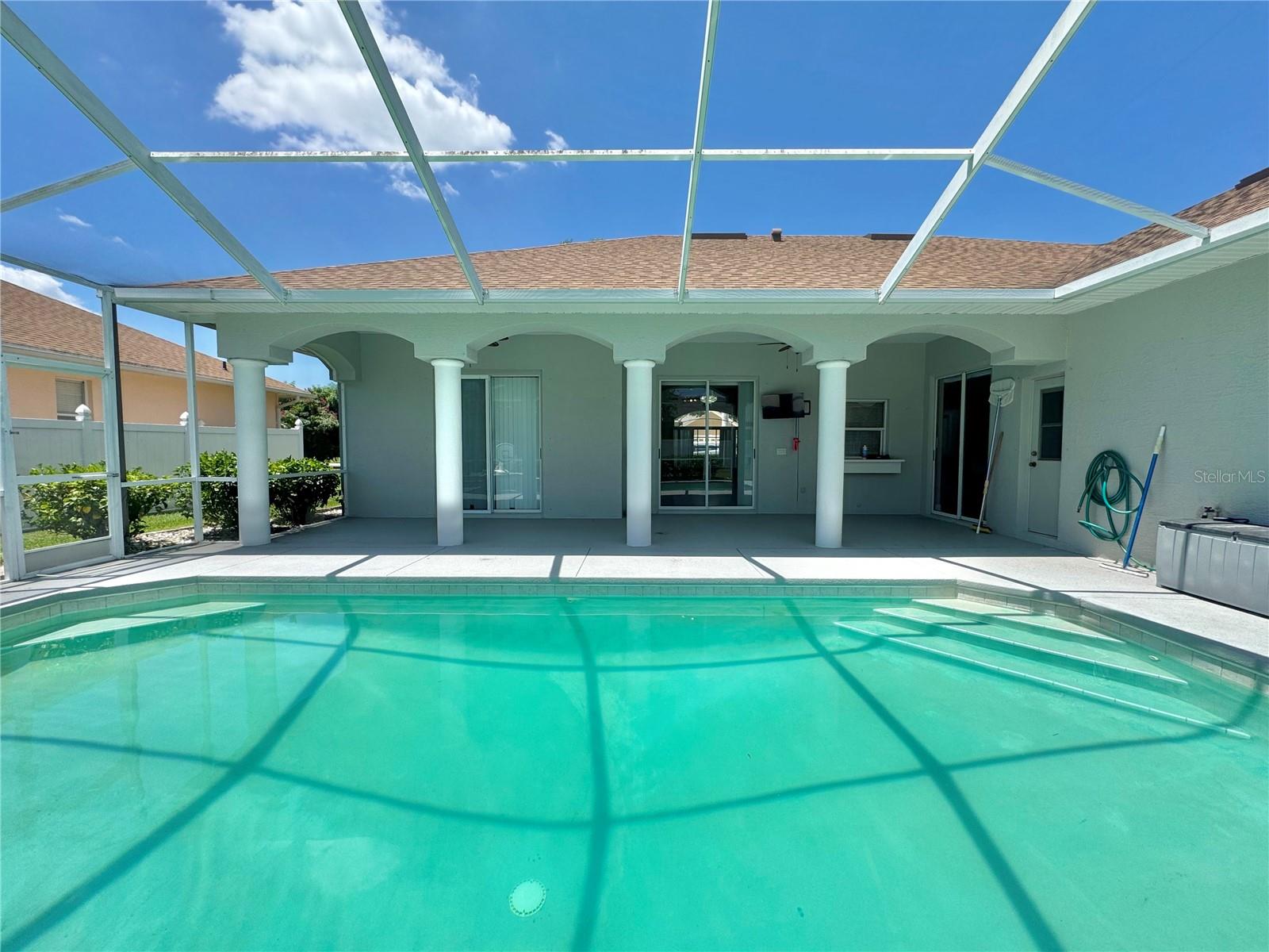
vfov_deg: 85.7
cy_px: 476
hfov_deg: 102.1
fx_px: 513
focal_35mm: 14
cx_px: 634
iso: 50
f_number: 2.2
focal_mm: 2.22
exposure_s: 1/1006
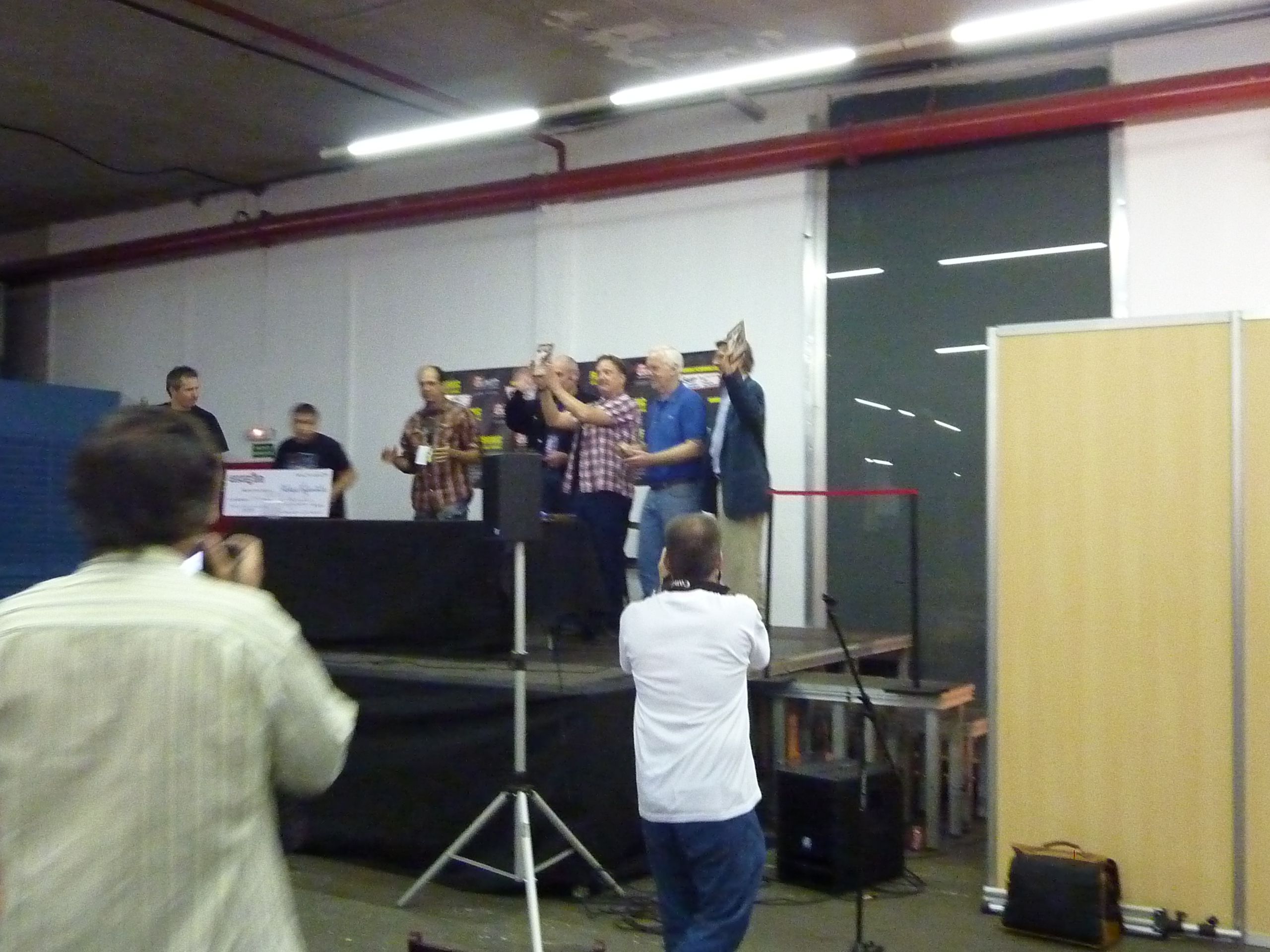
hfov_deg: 51.4
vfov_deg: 39.7
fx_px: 1321
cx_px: 635
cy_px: 476
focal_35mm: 36
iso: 800
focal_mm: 4.1
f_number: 3.3
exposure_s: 1/20
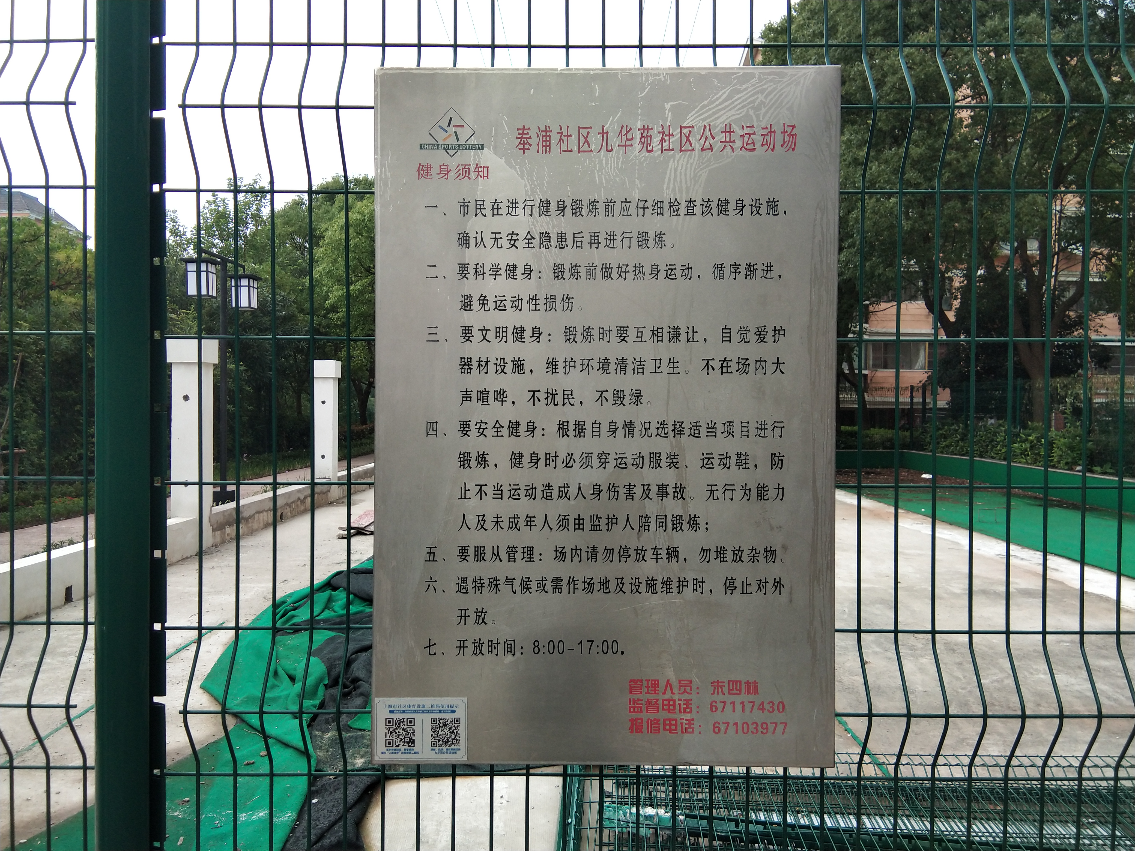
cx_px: 568
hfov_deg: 58.4
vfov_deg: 45.4
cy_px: 426
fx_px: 1016
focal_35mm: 31
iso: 50
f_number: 2.2
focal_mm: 3.69
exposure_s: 1/386
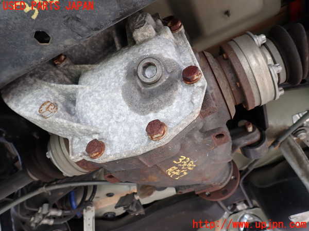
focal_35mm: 25
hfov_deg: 69.4
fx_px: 223
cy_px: 116
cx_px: 154
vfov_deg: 54.9
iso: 100
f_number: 2.8
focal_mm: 4.5
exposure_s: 1/100
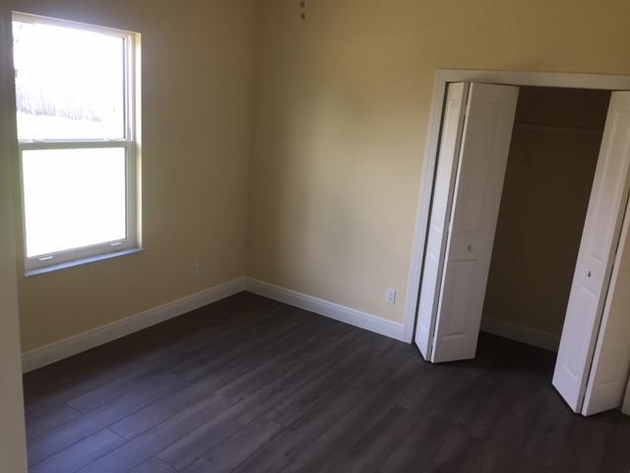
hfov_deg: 61.7
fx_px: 528
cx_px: 315
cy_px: 236
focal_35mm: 29
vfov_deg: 48.2
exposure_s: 1/40
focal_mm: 4.15
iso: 32
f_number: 2.2
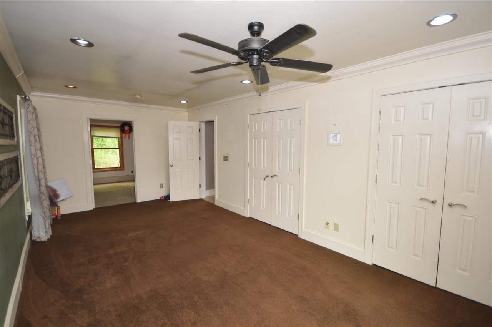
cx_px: 246
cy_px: 164
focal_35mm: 15
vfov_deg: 77.2
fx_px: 205
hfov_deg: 100.4
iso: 450
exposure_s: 1/60
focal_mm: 10
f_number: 4
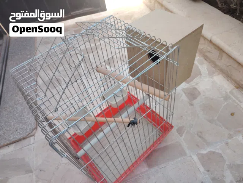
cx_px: 122
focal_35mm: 24
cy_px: 92
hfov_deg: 71.6
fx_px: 168
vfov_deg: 56.8
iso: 132
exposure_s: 1/100
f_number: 1.75
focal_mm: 5.25
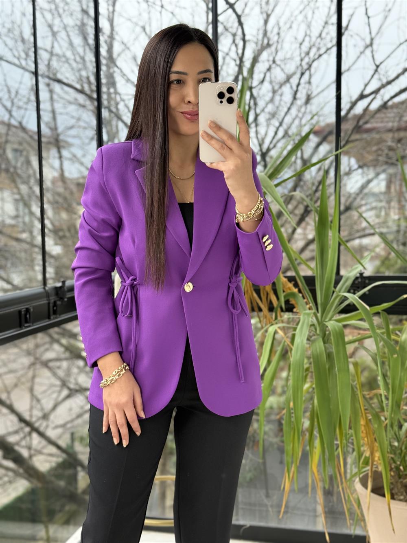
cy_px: 272
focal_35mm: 48
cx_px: 204
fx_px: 752
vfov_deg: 39.7
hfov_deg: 30.3
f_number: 1.78
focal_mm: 6.76
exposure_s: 1/288
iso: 80
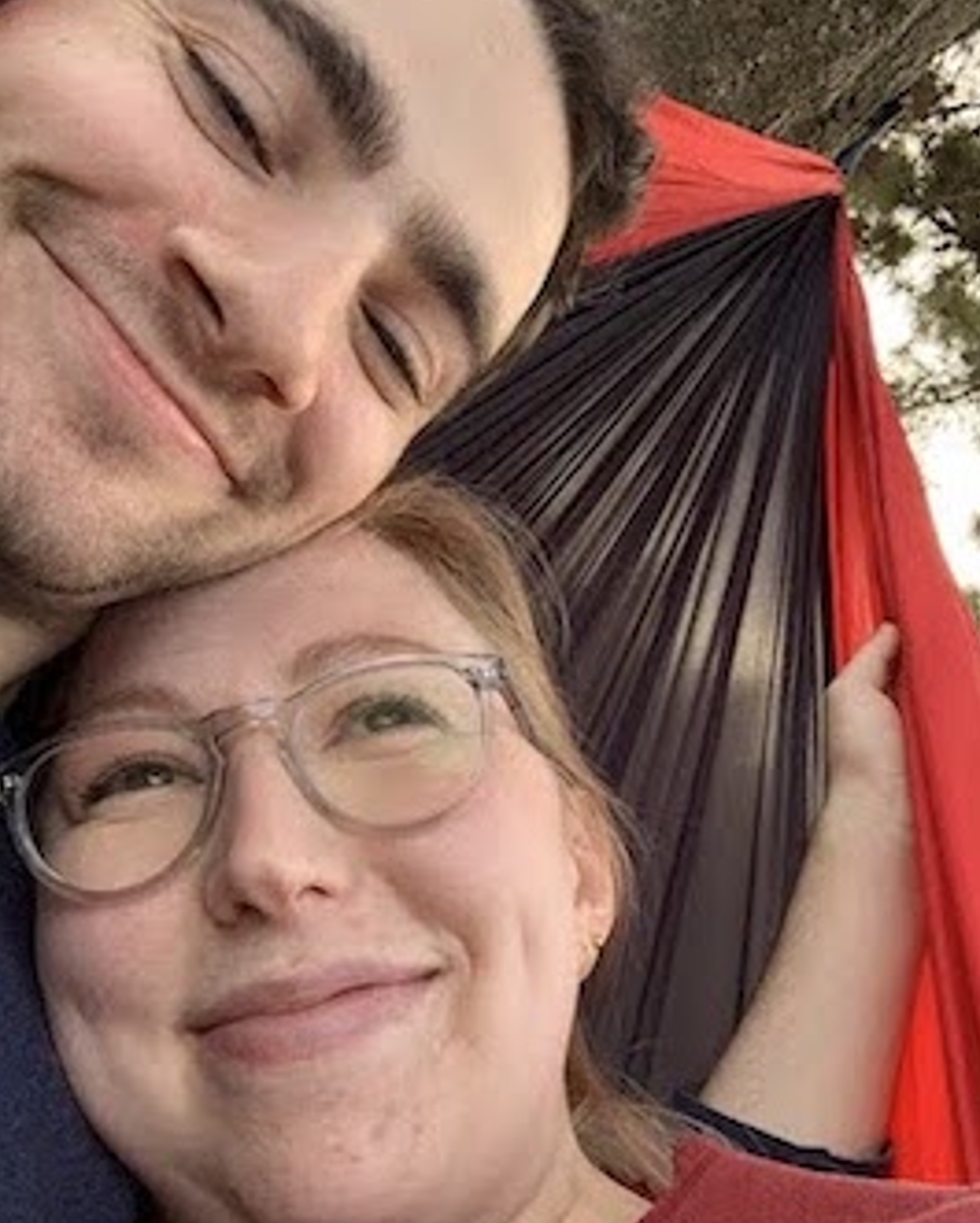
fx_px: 1232
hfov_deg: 43.4
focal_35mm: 34
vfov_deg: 52.8
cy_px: 636
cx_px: 496
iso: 64
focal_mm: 2.87
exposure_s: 1/121
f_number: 2.2
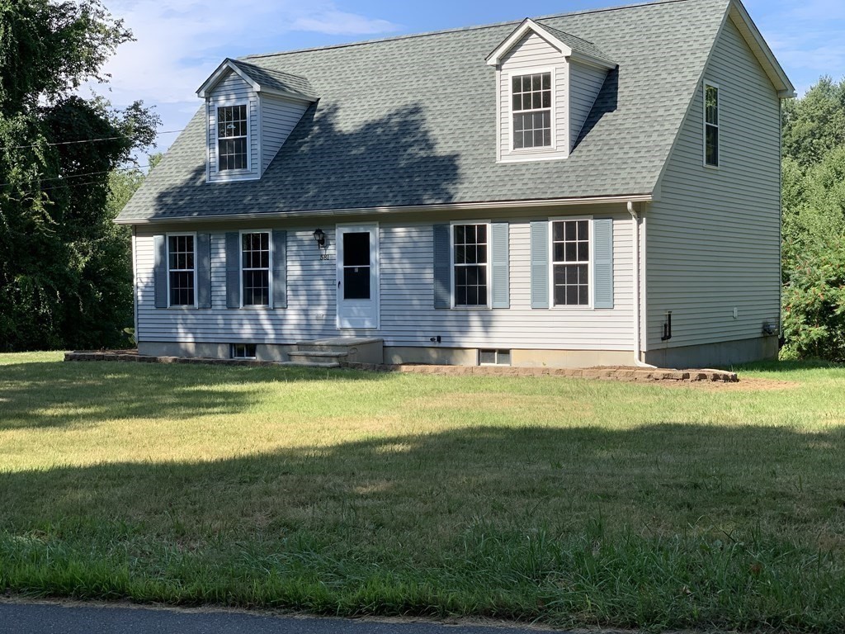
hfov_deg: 36.8
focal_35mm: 52
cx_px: 422
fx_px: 1269
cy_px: 317
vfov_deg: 28.0
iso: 16
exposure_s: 1/600
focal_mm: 6
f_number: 2.4
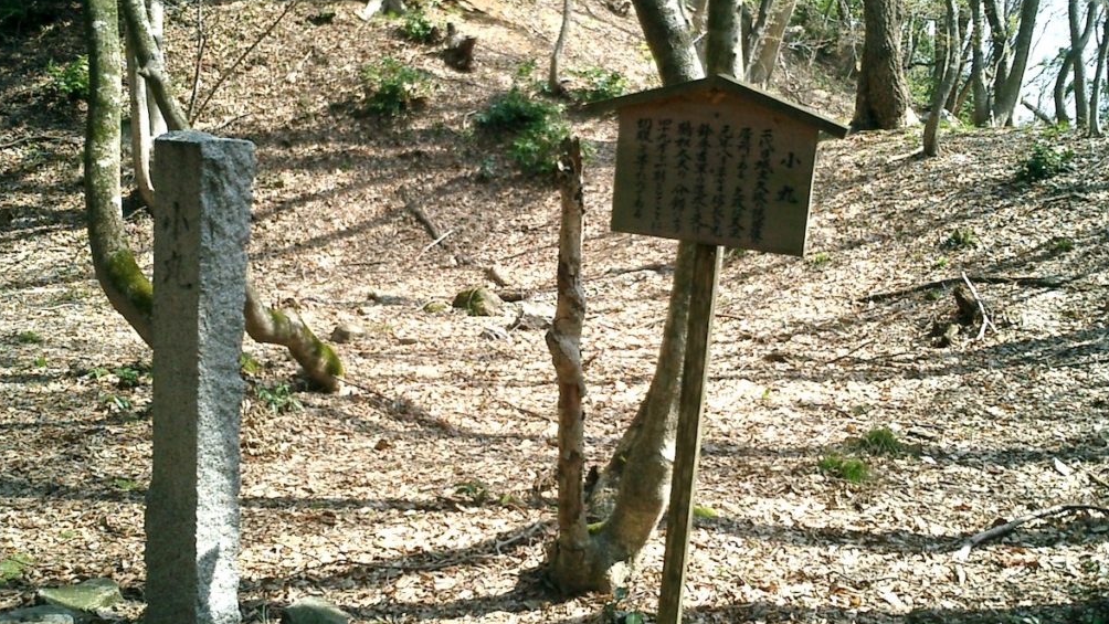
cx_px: 560
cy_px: 297
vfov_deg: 29.7
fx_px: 1176
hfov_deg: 50.5
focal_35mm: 40
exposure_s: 1/400
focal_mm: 7.5
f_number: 3.2
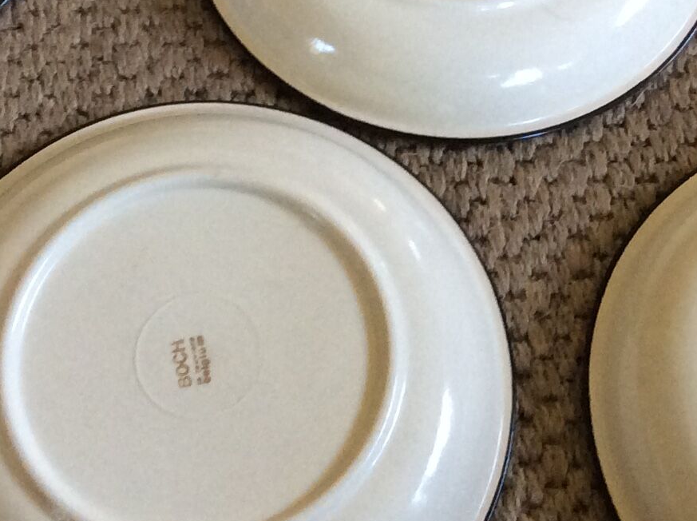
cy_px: 41
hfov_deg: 20.7
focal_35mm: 95
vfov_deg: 15.3
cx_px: 344
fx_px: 1910
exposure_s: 1/25
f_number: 2.4
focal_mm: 3.3
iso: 100
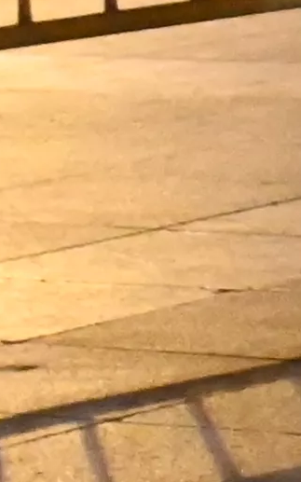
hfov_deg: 2.7
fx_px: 5727
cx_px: 2237
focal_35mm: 436
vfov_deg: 4.7
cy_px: -471
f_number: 5
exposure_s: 1/100
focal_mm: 26.5
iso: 6400
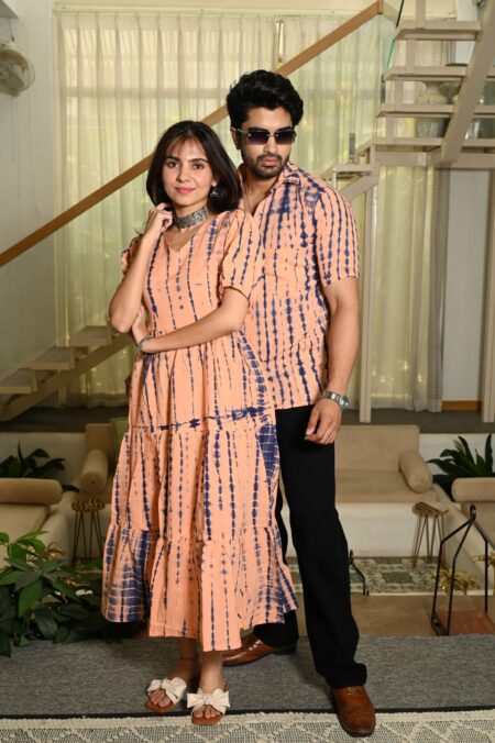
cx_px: 248
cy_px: 372
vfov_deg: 47.4
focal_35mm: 41
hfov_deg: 32.6
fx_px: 846
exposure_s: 1/160
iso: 640
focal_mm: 41
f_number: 7.1
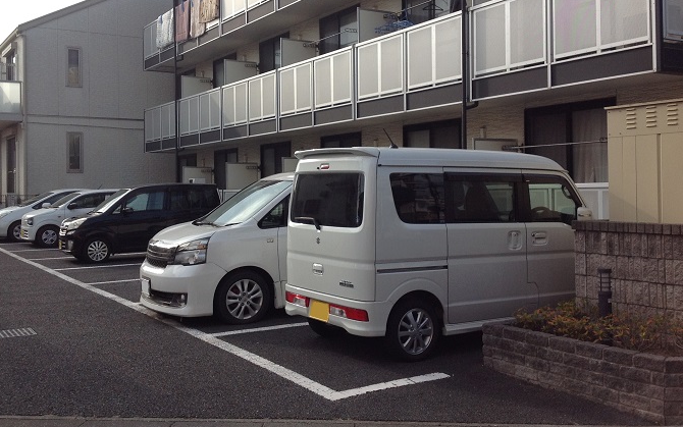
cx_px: 330
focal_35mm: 43
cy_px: 179
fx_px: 801
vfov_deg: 29.8
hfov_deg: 46.2
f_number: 2.4
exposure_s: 1/975
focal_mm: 4.28
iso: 50
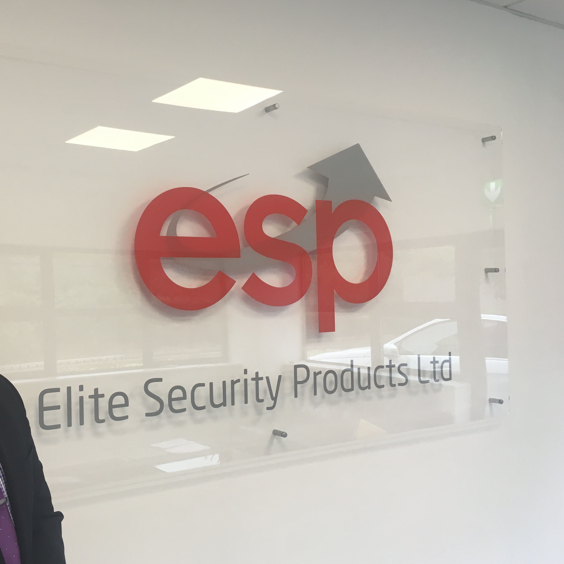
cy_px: 295
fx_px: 682
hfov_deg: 44.0
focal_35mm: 37
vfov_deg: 44.9
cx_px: 172
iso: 25
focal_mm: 4.15
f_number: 2.2
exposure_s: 1/33
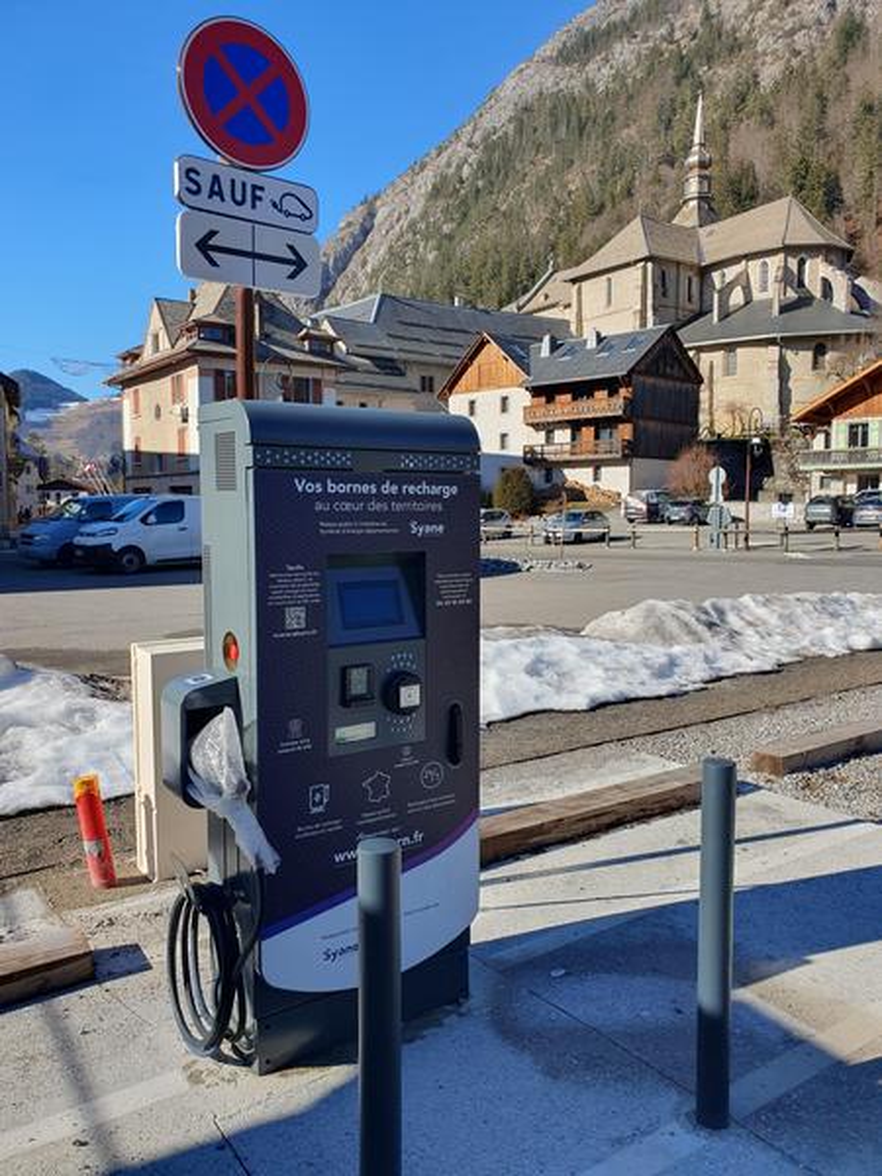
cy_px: 588
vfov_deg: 67.3
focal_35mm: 26
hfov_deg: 53.1
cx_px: 441
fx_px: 883
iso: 50
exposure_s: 1/1080
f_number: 2.4
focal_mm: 4.32
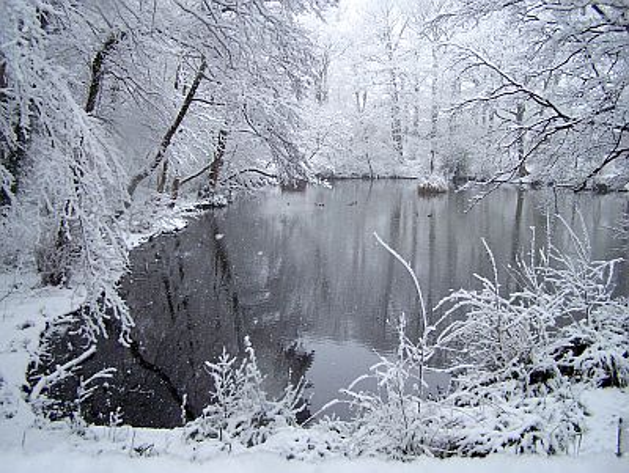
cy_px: 236
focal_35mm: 38
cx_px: 314
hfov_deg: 48.9
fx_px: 691
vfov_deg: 37.8
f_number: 2.8
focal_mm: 6.3
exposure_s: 1/320
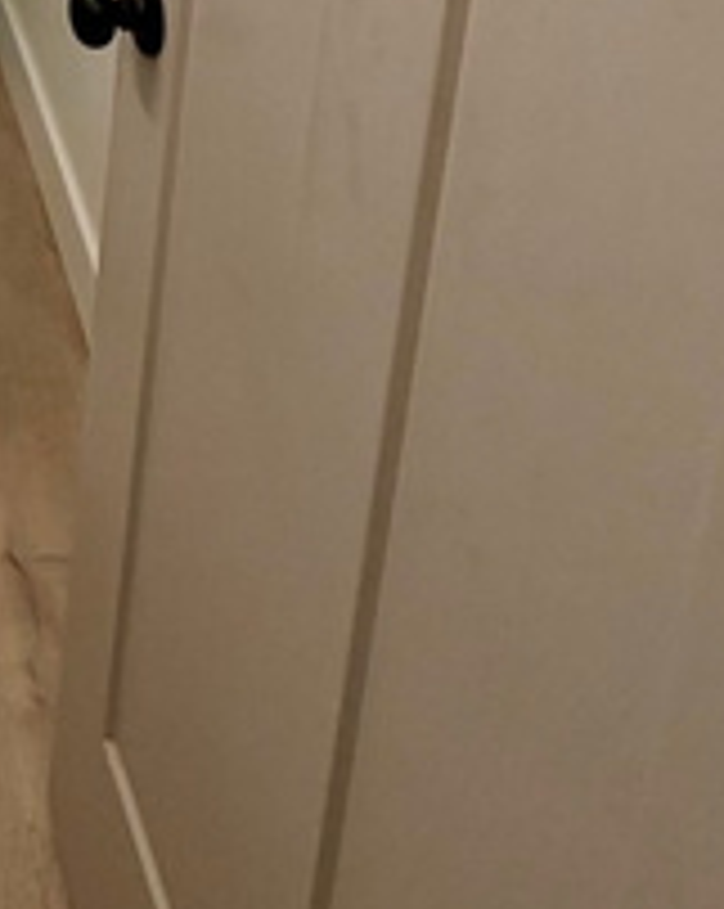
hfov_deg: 22.4
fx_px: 1396
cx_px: -436
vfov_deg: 27.9
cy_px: -356
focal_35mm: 52
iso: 125
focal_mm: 2.22
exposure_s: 1/120
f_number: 2.2
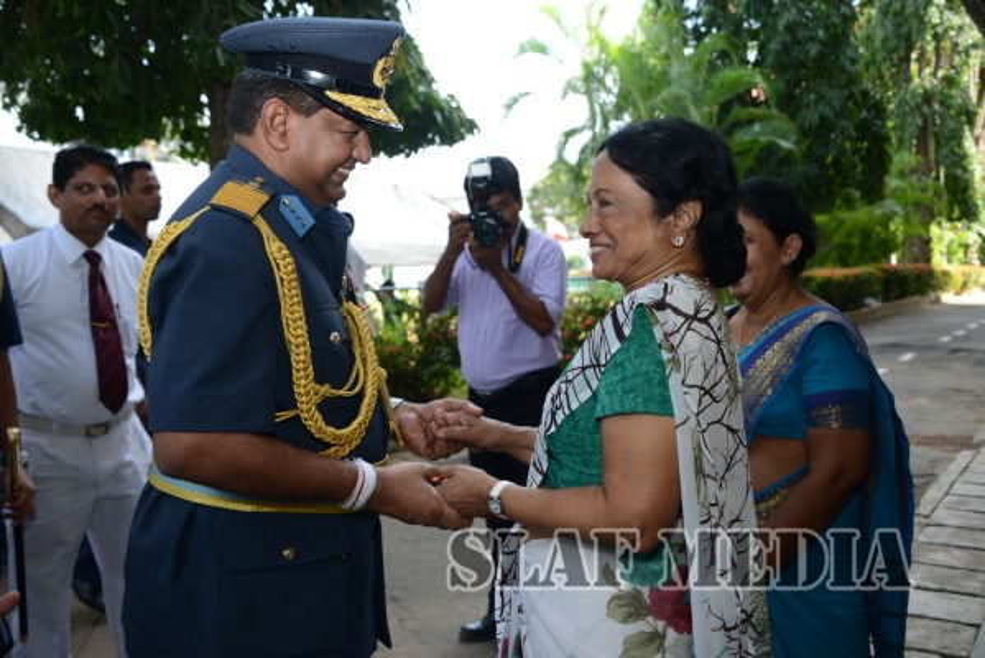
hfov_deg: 48.4
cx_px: 492
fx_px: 1095
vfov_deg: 33.4
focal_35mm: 40
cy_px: 329
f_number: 5.6
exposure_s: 1/160
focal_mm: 40
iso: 400
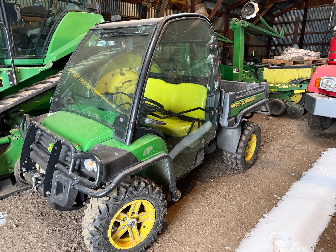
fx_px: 233
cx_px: 168
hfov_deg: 71.6
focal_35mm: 24
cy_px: 126
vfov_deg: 56.8
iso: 800
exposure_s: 1/40
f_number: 1.78
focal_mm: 6.76
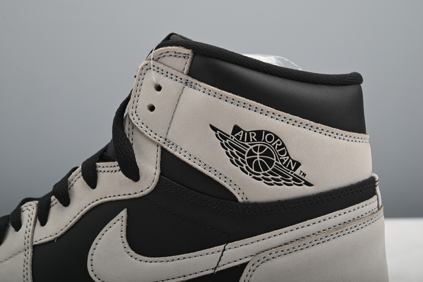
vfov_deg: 29.3
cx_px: 212
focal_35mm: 46
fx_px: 541
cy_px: 141
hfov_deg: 42.7
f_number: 11
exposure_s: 1/200
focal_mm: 46
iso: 100
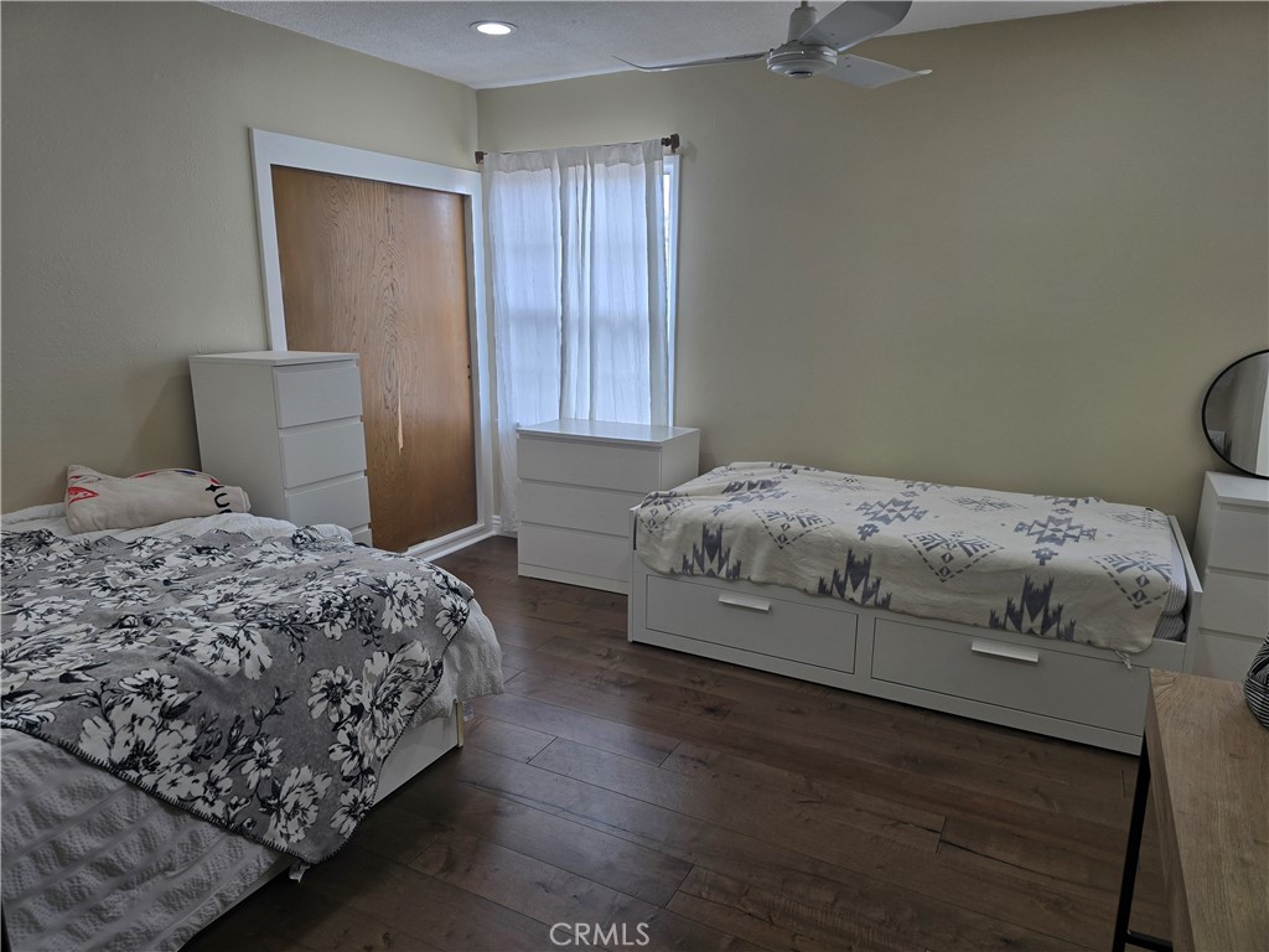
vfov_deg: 58.9
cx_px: 634
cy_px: 476
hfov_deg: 73.9
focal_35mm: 23
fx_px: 843
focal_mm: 6.3
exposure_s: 1/120
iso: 40
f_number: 1.7
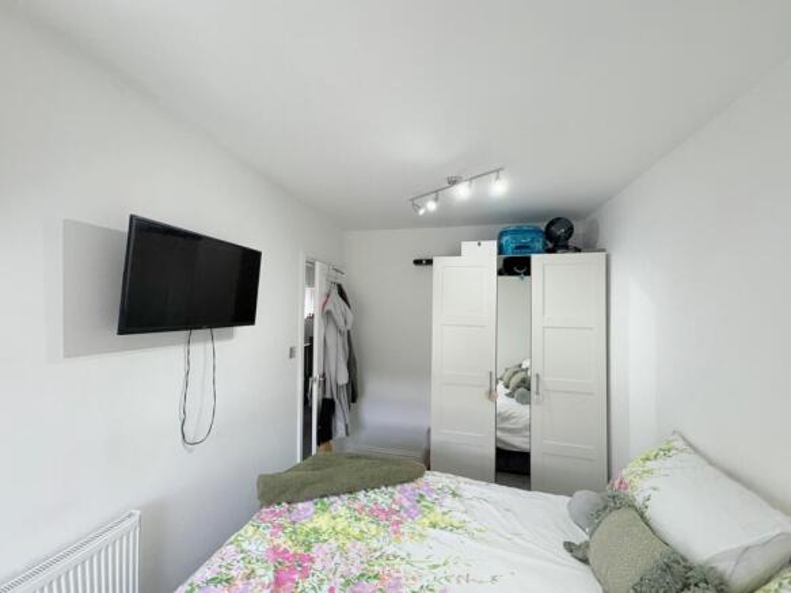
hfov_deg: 102.1
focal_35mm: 14
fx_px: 320
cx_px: 396
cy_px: 296
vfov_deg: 85.7
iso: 125
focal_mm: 2.22
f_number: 2.2
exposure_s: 1/100
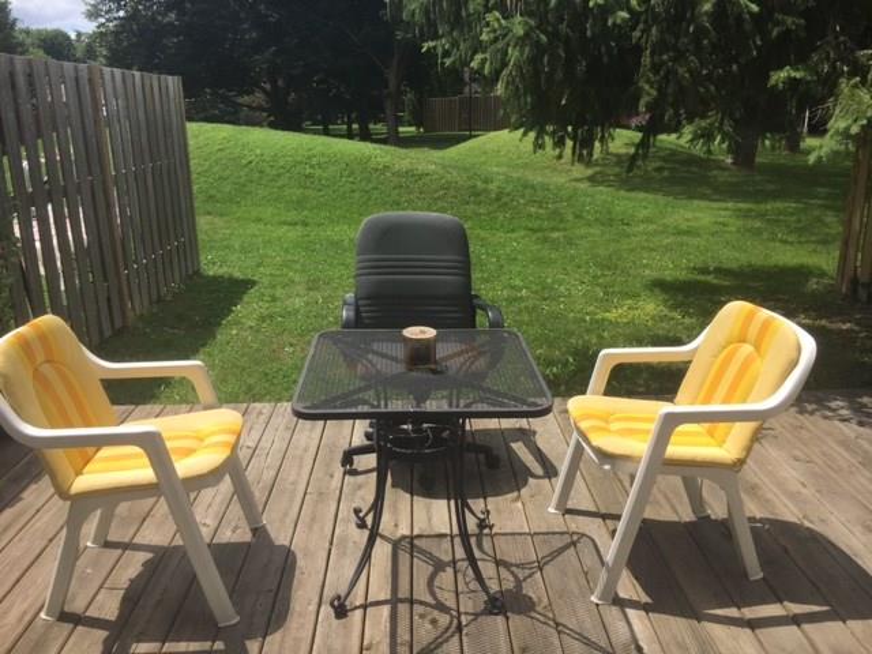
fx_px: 731
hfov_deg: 61.7
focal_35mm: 29
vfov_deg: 48.2
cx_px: 436
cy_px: 327
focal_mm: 4.15
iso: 25
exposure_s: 1/1282
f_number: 2.2
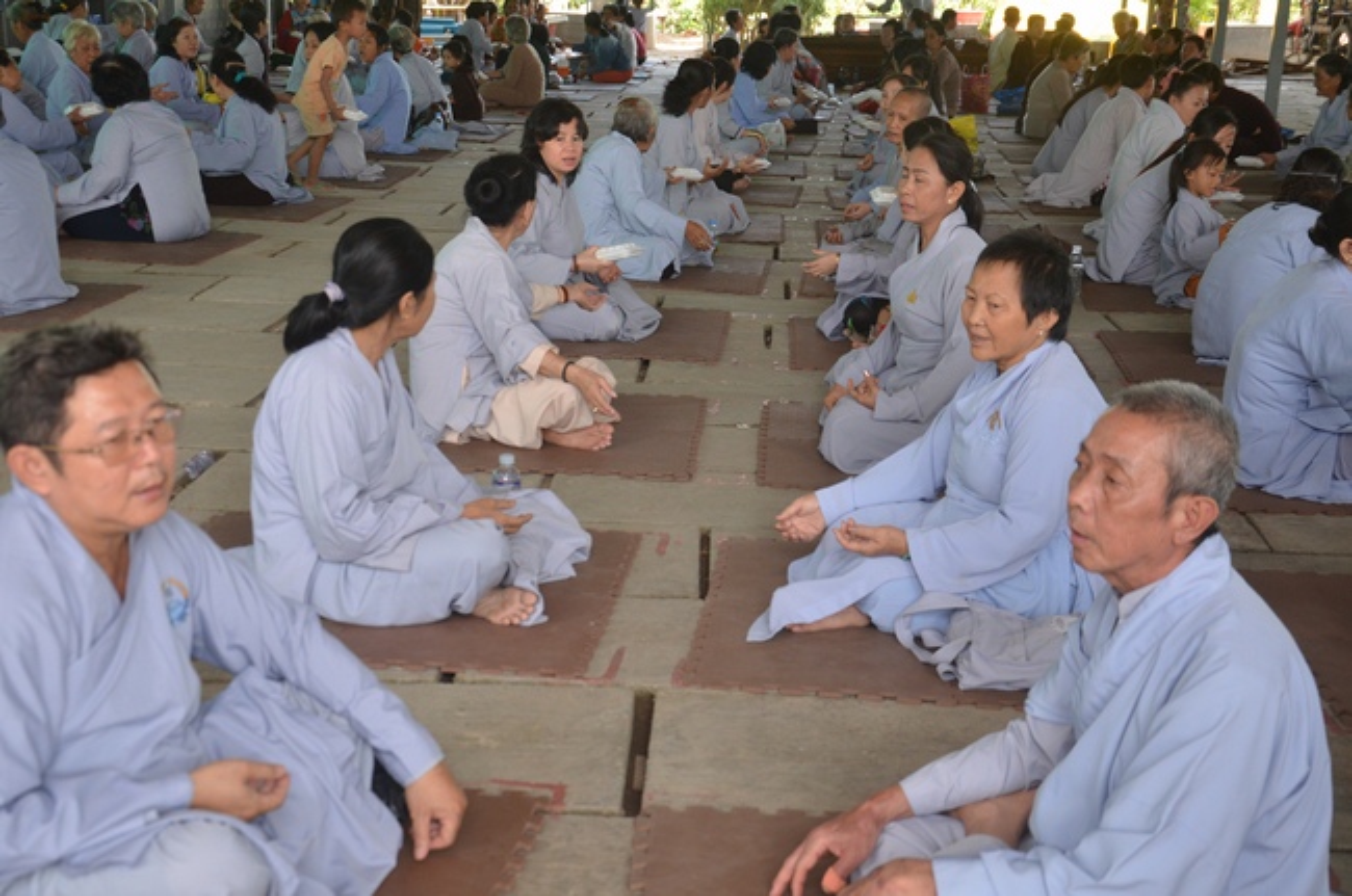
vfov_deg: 25.7
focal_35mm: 52
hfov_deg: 37.9
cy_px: 448
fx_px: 1968
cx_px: 676
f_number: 5
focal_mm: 35
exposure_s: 1/100
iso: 400
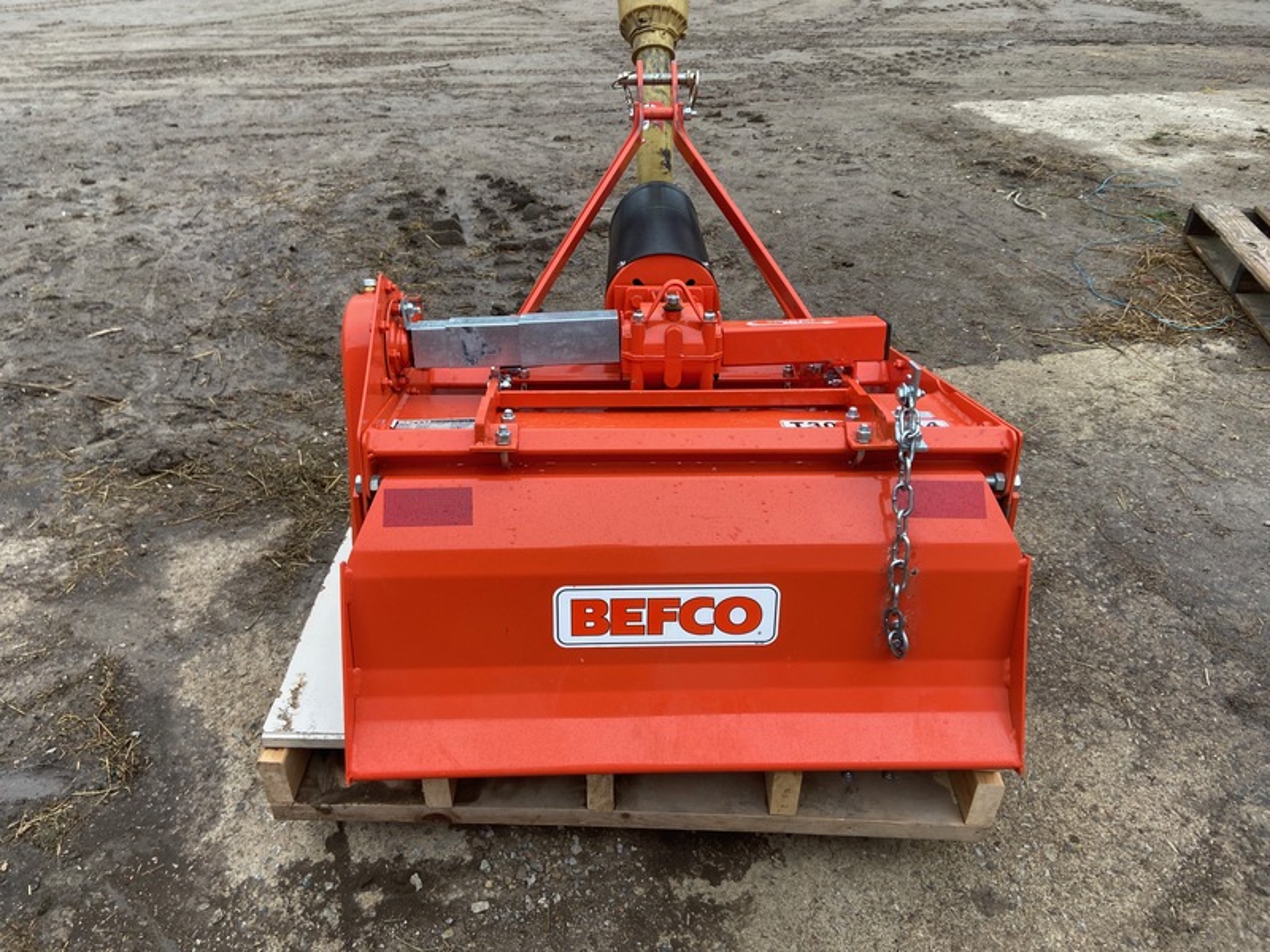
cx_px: 635
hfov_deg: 67.3
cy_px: 476
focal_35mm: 26
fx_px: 954
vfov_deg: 53.1
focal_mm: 4.25
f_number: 1.8
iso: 40
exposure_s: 1/122
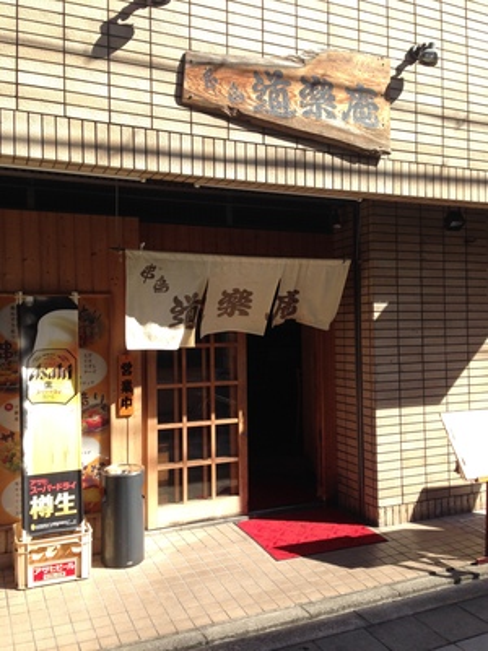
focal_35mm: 33
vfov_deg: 55.4
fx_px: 620
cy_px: 326
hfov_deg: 42.9
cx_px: 244
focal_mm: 4.12
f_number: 2.4
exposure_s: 1/507
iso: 50
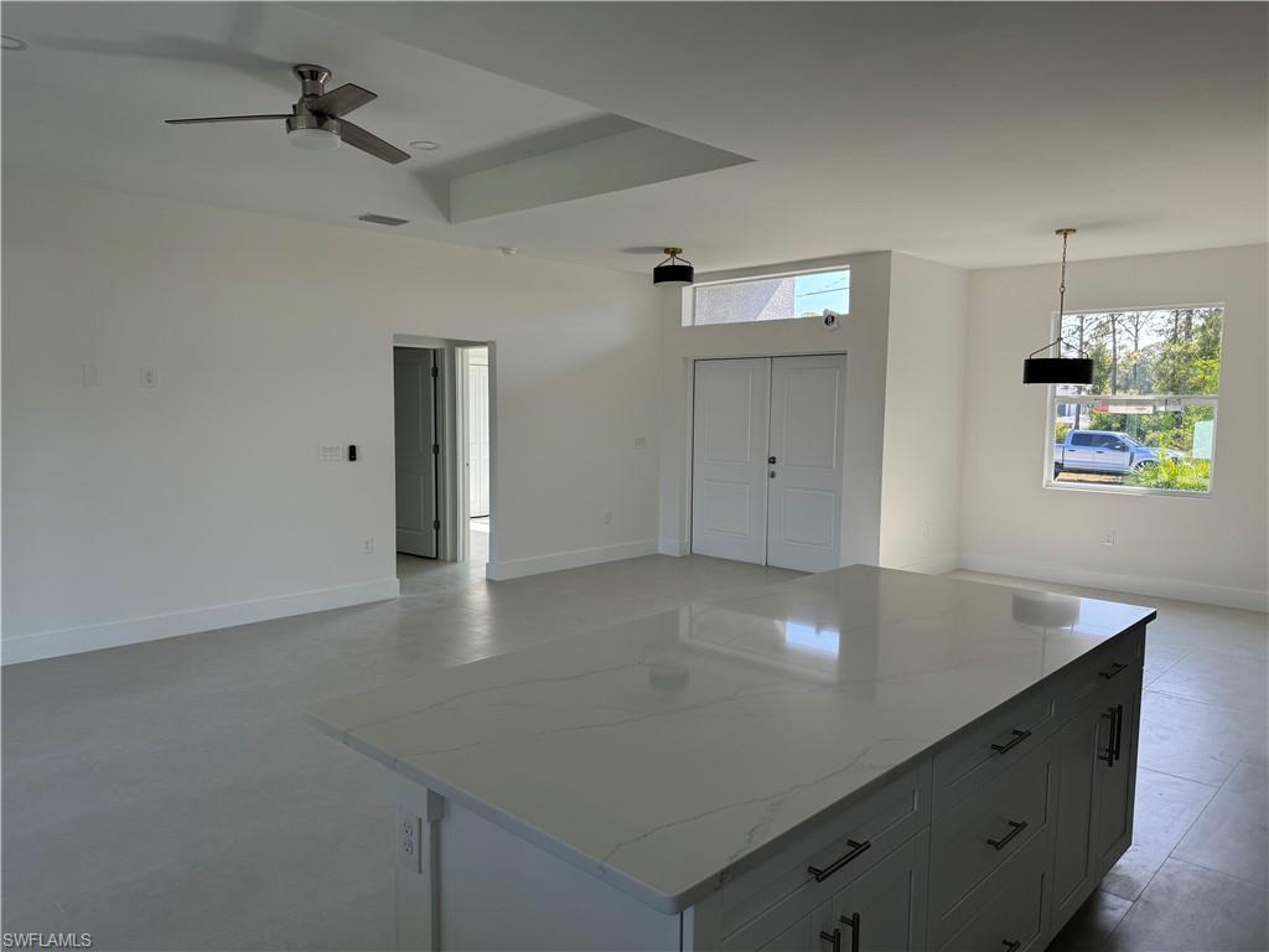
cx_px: 634
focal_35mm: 24
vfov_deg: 56.8
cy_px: 476
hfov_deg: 71.6
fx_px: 880
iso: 80
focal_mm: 6.76
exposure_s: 1/280
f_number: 1.78
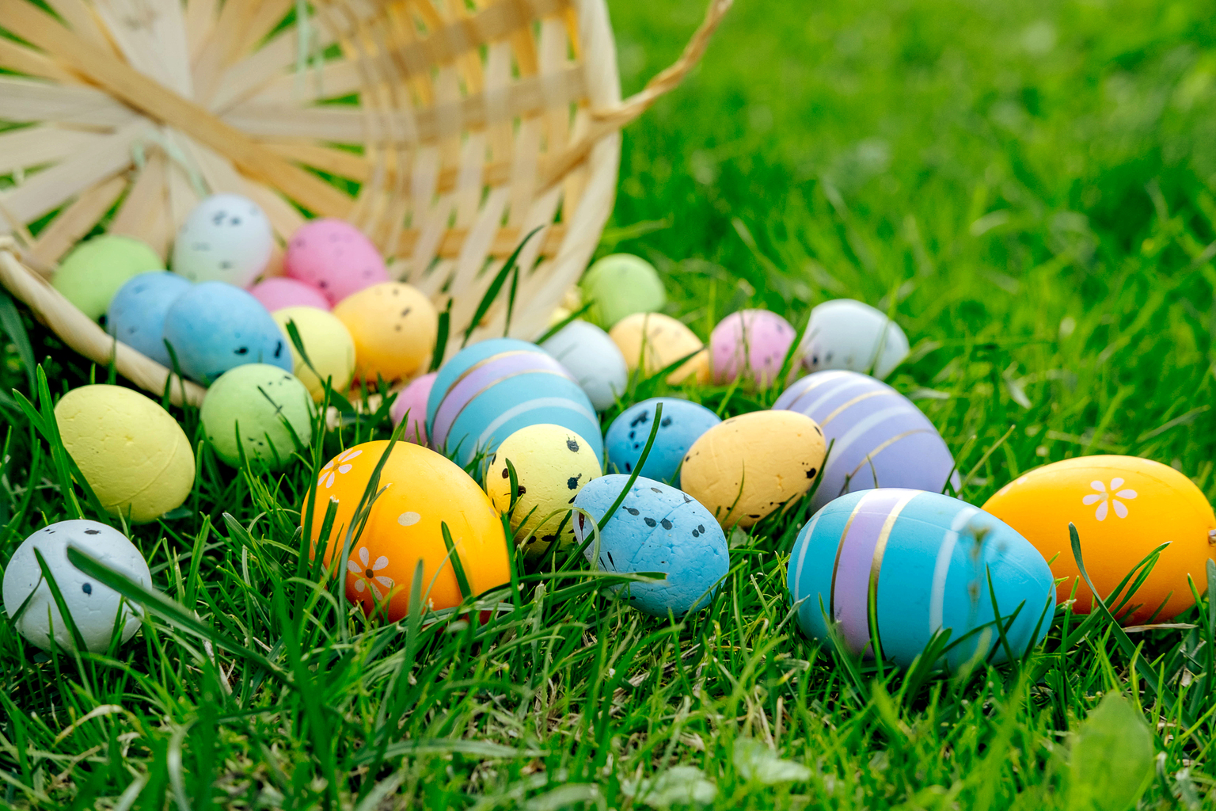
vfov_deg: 25.5
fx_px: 1790
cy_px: 406
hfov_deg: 37.5
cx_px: 608
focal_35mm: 53
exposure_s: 1/125
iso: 500
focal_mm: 35
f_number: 5.6
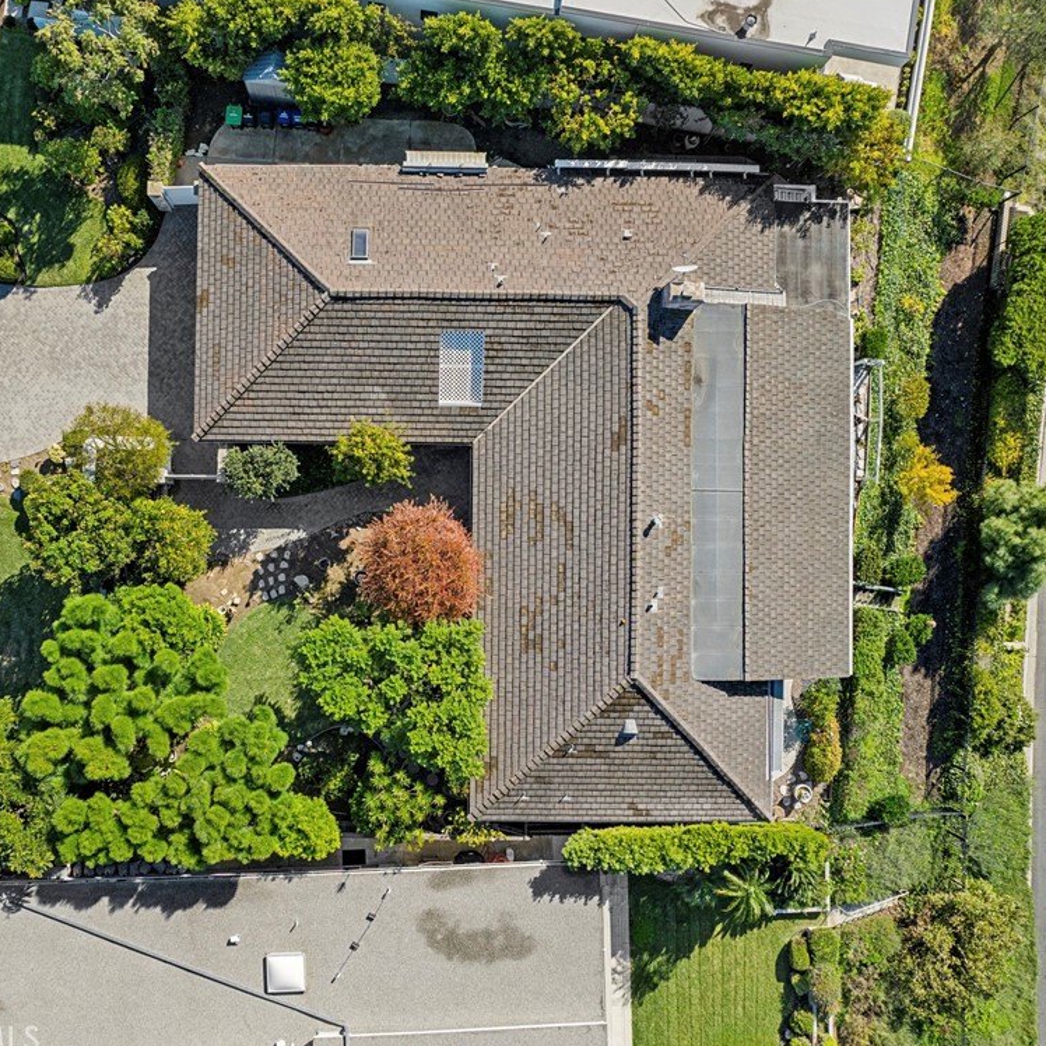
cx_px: 399
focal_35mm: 29
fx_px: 991
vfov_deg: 55.6
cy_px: 523
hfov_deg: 55.0
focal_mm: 12.3
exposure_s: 1/50
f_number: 2.8
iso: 130
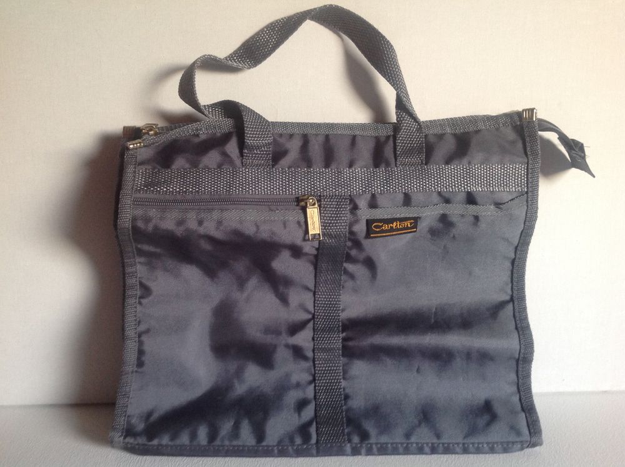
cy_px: 234
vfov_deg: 40.6
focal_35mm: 35
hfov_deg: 52.7
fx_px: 631
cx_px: 312
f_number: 2.4
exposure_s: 1/15
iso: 160
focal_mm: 4.28
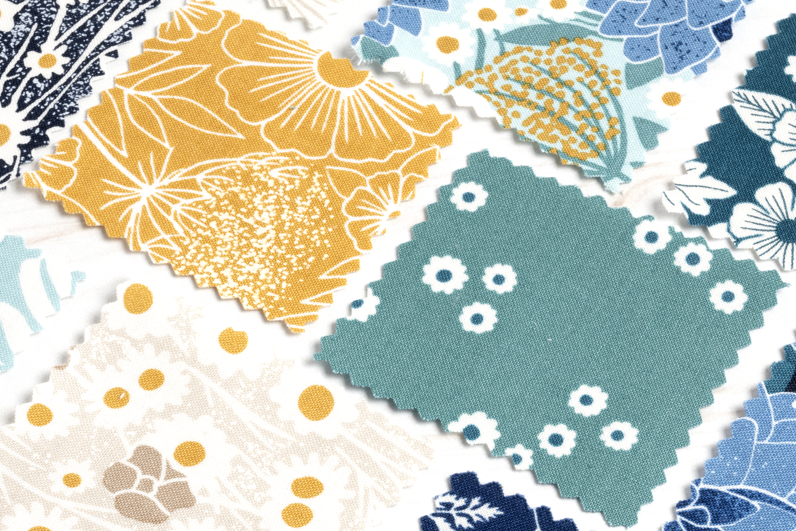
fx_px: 2742
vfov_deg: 11.0
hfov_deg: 16.5
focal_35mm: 124
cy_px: 518
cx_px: 280
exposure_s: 1/100
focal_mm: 57
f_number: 18
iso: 100
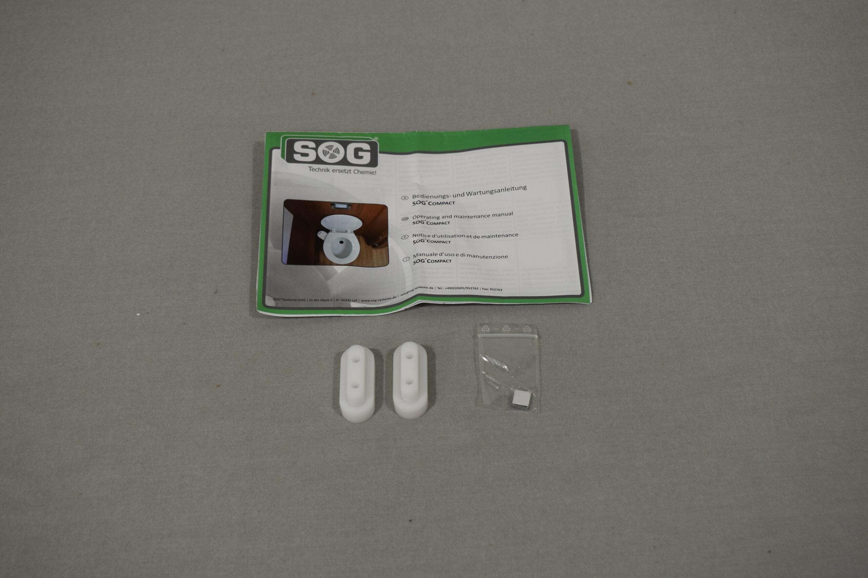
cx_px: 434
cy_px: 289
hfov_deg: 42.3
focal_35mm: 46
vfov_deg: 28.9
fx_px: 1121
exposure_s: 1/125
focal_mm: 31
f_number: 5.6
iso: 250
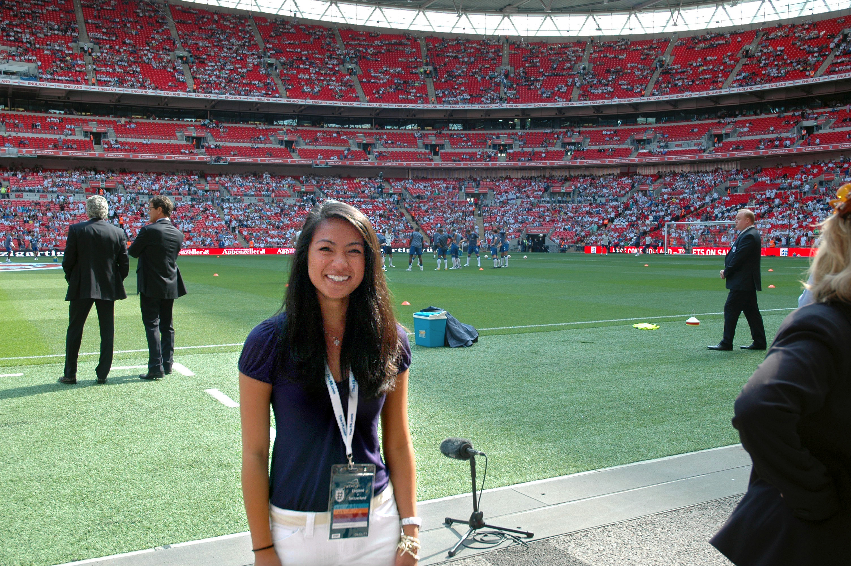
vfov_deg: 36.8
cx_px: 426
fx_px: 850
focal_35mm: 36
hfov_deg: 53.2
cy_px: 283
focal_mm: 24
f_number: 5.6
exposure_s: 1/125
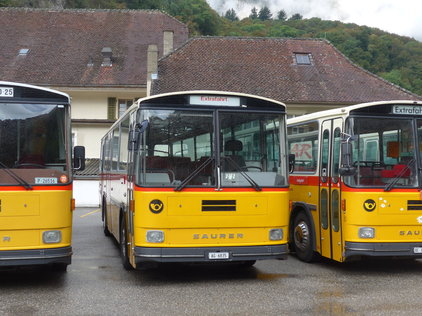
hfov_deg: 38.9
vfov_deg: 29.7
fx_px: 597
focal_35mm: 49
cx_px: 211
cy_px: 158
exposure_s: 1/250
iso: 80
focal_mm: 10.1
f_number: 3.2
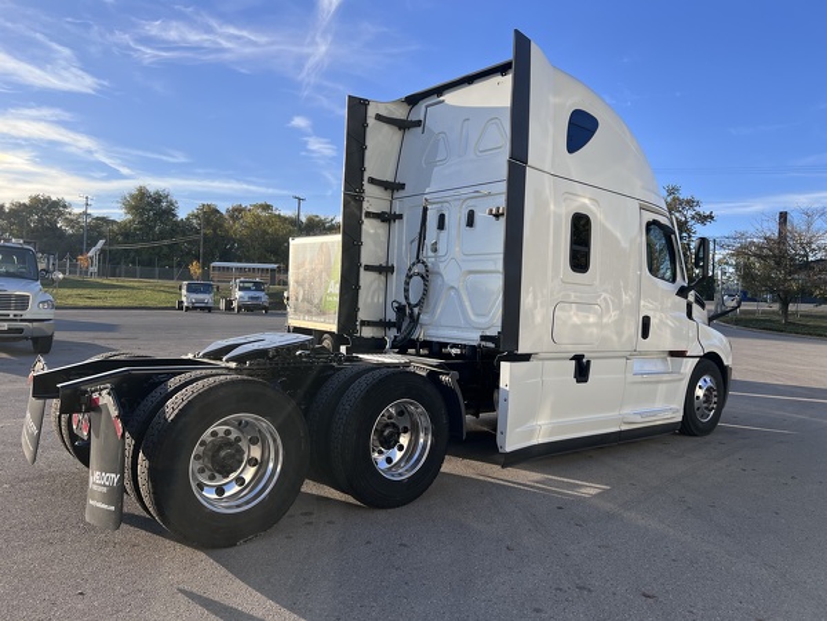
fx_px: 621
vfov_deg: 53.1
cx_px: 414
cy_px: 310
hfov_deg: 67.3
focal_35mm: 26
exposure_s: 1/2165
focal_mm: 5.7
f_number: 1.5
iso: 50
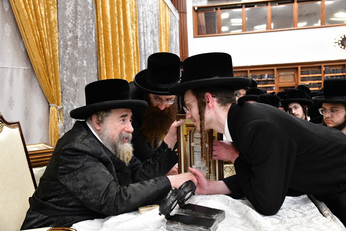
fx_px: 327
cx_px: 173
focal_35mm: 34
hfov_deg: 55.8
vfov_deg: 38.9
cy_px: 116
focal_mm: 34
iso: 4000
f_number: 5.6
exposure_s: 1/100
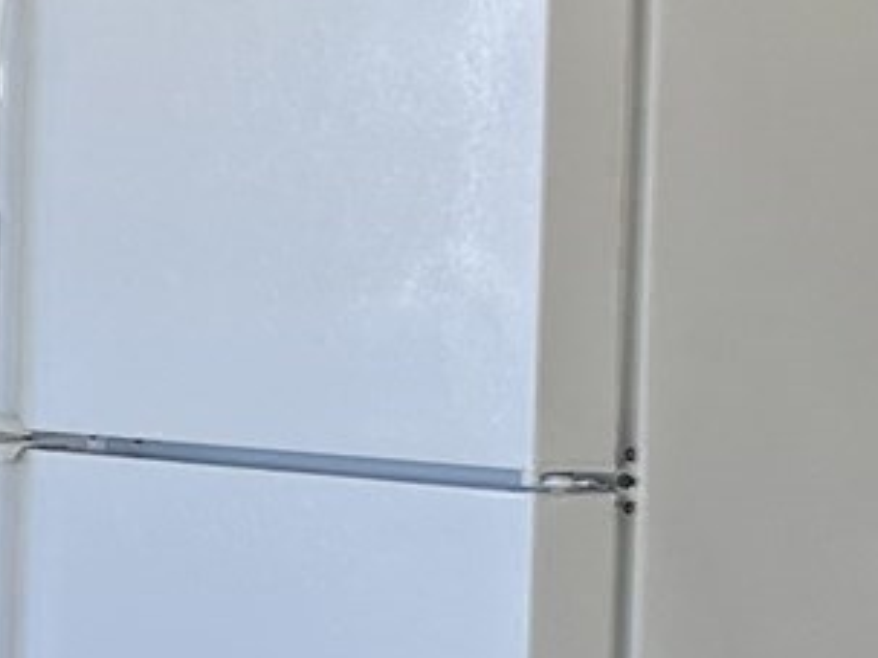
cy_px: 316
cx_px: -1345
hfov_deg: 9.7
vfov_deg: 8.4
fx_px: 4462
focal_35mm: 176
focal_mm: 5.1
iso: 40
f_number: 1.6
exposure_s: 1/211
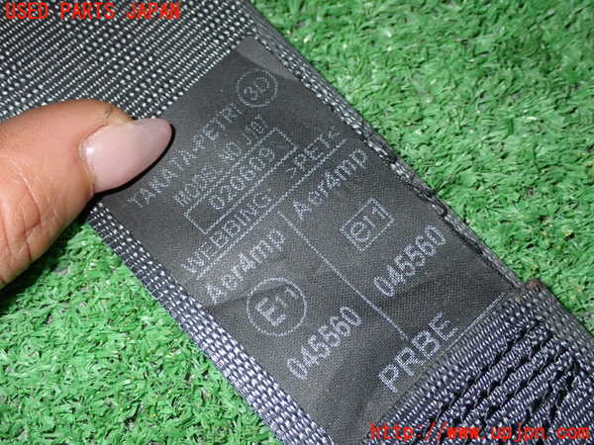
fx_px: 927
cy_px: 222
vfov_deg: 27.0
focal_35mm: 54
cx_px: 297
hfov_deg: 35.5
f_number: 10
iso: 320
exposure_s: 1/50
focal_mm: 9.65
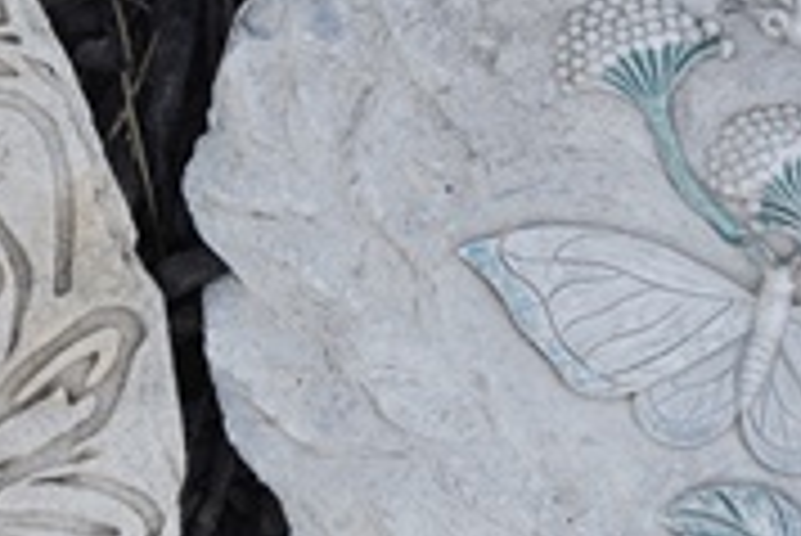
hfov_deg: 11.5
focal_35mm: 177
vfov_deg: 7.8
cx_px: -45
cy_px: 77
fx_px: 3934
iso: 200
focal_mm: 35
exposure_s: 1/200
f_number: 6.3
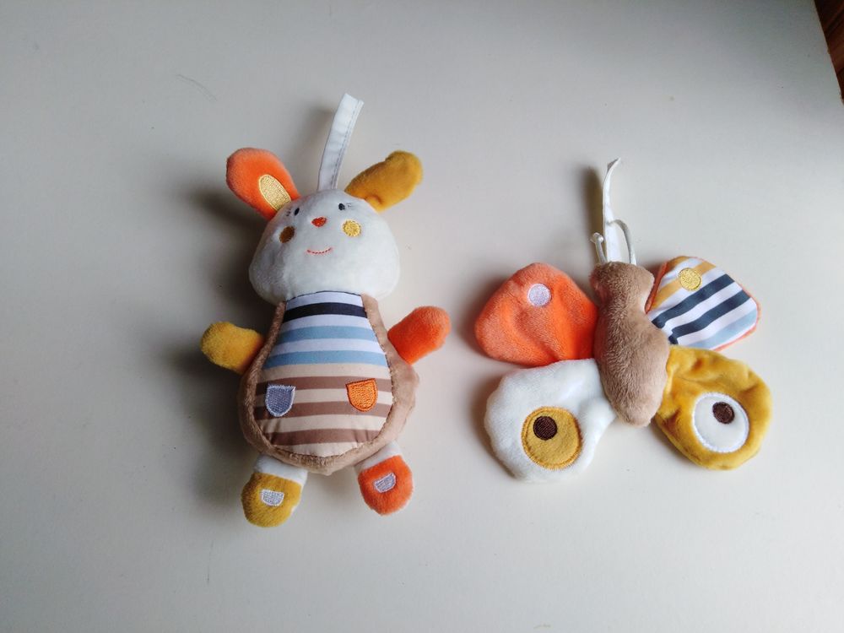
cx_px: 422
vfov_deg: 53.1
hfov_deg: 67.3
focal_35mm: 26
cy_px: 316
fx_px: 634
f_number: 2.2
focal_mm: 3.46
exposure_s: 1/60
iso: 102
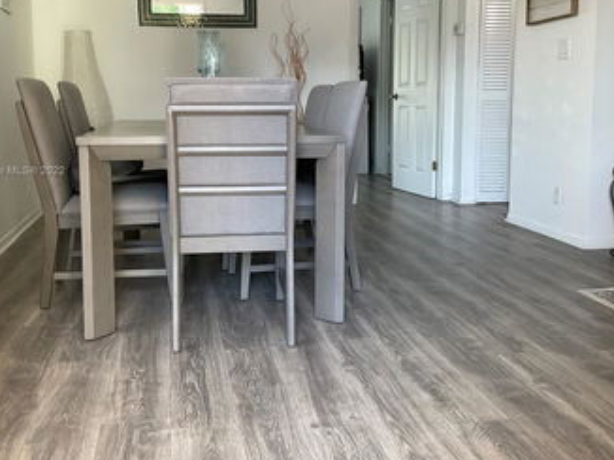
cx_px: 306
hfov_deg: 49.0
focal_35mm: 38
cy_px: 172
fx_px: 674
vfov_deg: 37.4
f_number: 1.8
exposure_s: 1/60
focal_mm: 3
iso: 40
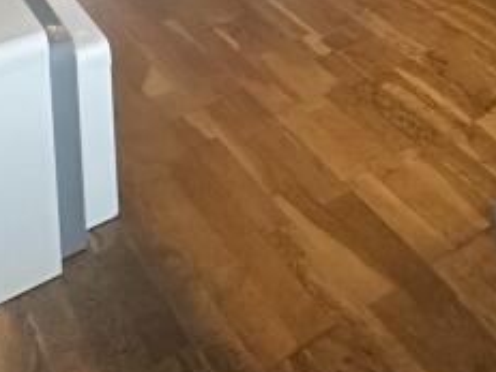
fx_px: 888
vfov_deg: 17.5
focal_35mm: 62
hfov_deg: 26.6
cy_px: -353
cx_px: 640
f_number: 2.2
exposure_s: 1/100
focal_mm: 2.22
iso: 250
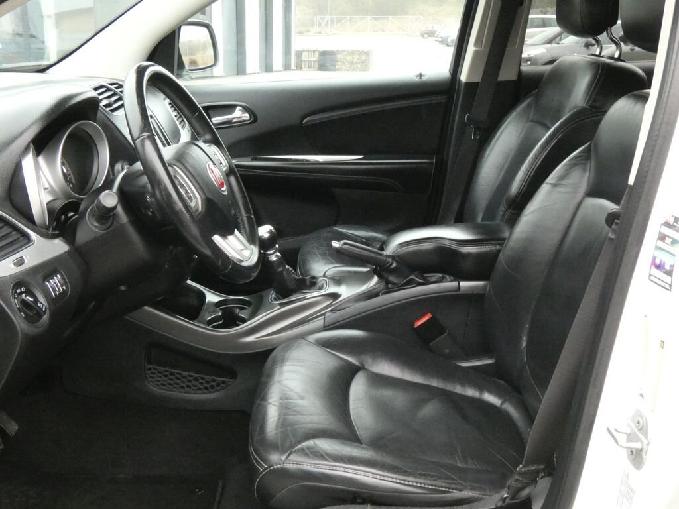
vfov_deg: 36.8
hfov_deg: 47.9
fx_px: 765
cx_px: 340
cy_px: 254
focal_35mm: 39
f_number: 5.6
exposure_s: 1/80
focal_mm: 7.1
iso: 1600
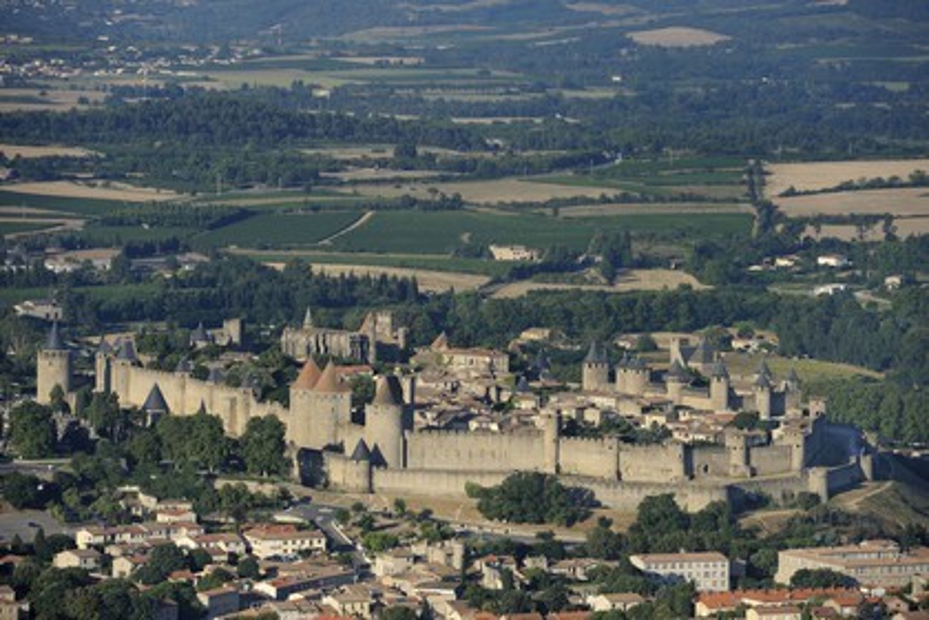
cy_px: 310
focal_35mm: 200
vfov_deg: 6.9
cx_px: 464
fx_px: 5161
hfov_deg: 10.3
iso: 200
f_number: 6.3
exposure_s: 1/800
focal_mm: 200
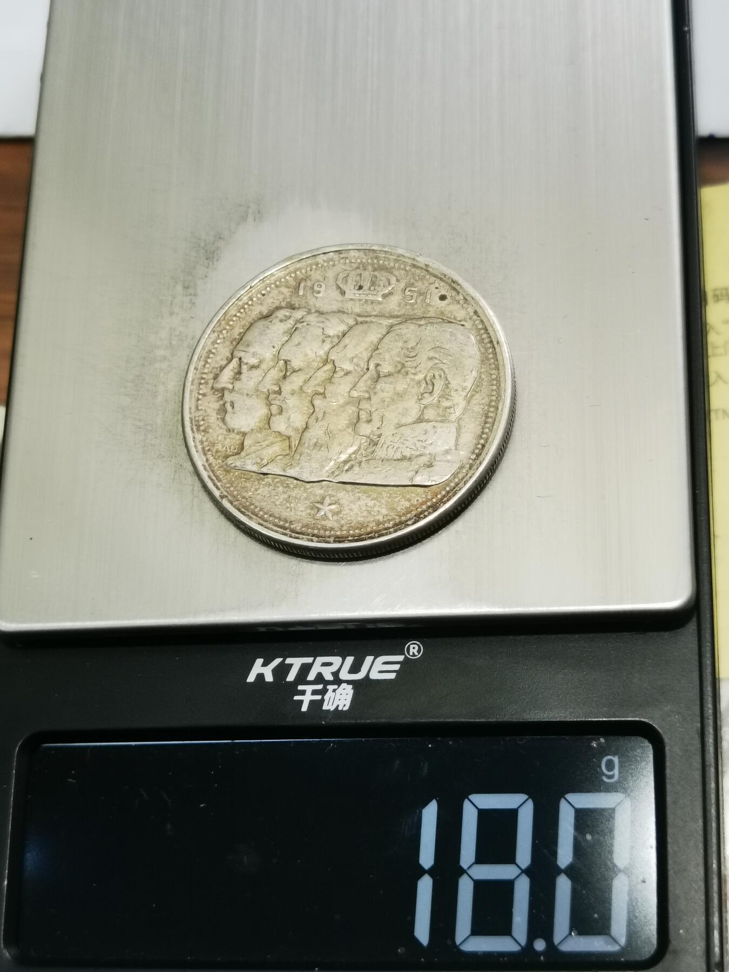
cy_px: 486
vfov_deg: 30.7
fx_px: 1769
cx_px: 364
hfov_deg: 23.3
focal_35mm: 63
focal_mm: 6.67
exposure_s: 1/100
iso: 125
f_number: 1.9
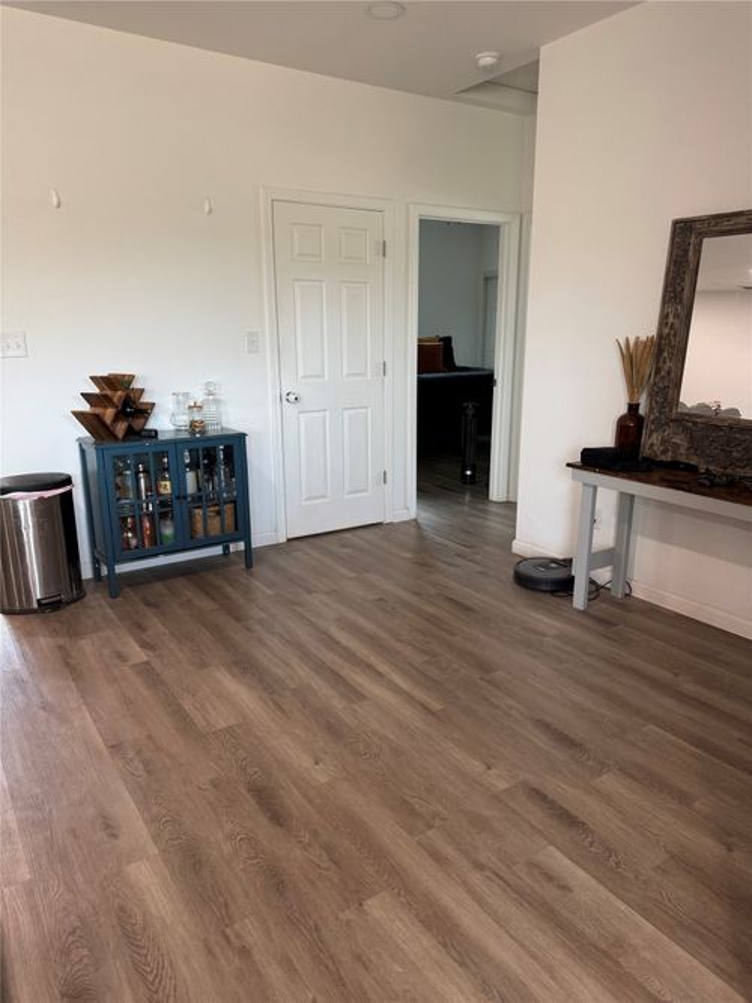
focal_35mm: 24
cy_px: 502
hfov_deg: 56.8
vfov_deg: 71.6
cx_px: 376
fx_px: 695
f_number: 1.78
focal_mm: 6.76
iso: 160
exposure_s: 1/60
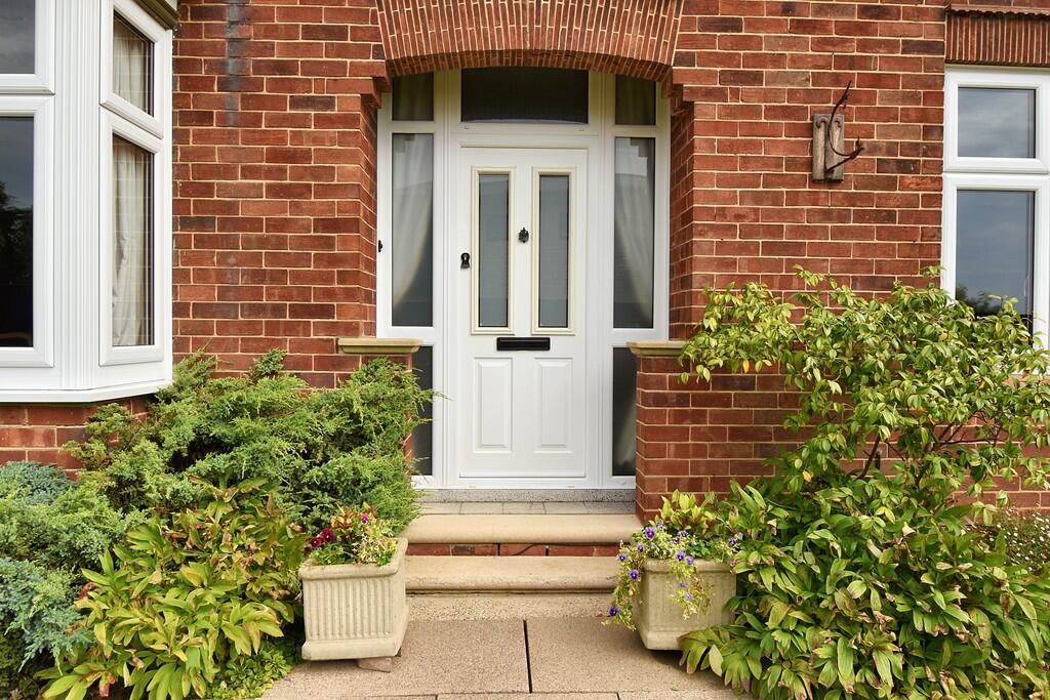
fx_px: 656
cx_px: 525
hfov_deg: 77.3
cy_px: 350
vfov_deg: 56.2
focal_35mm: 22
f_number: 8
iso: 100
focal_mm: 15
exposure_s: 1/250
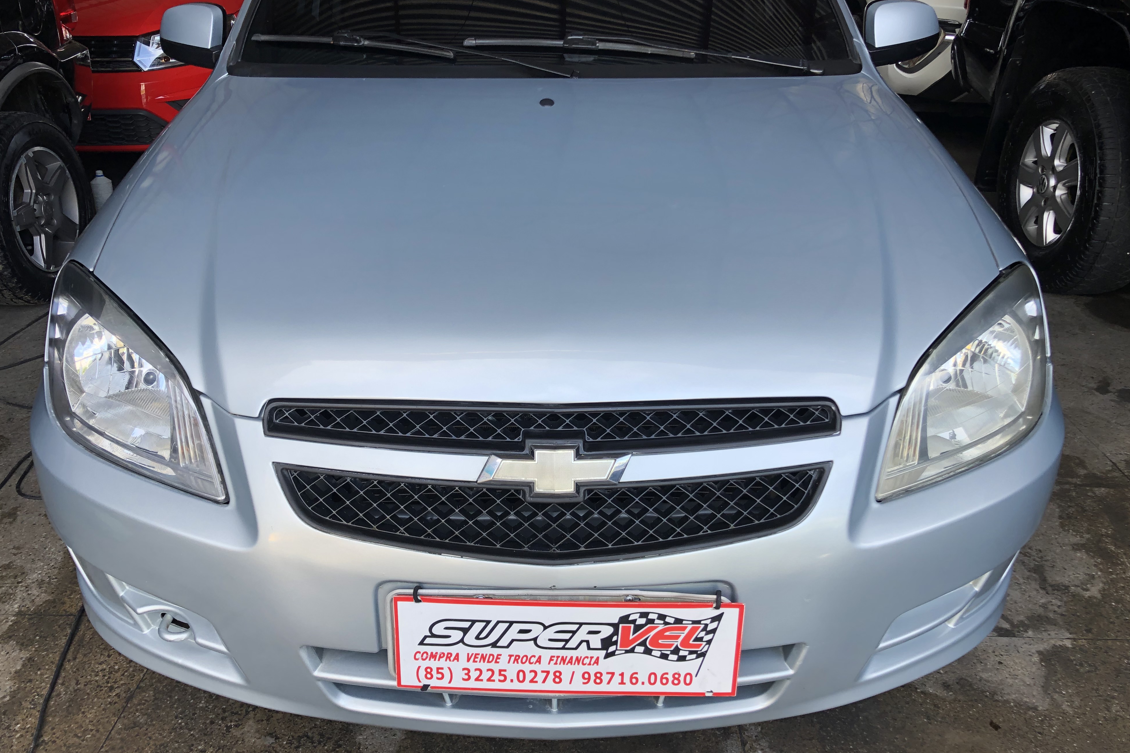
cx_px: 561
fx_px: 942
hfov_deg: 61.9
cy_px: 338
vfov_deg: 43.5
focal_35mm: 30
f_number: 1.8
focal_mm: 3.99
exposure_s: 1/120
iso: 25
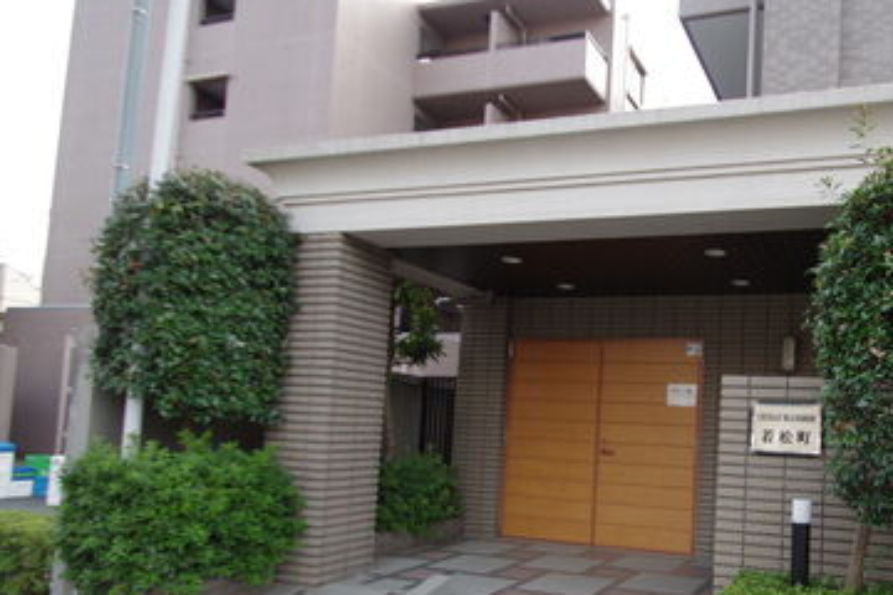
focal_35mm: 25
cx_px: 695
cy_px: 387
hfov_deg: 66.0
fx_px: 620
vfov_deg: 50.5
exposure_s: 1/160
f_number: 3.5
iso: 200
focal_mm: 10
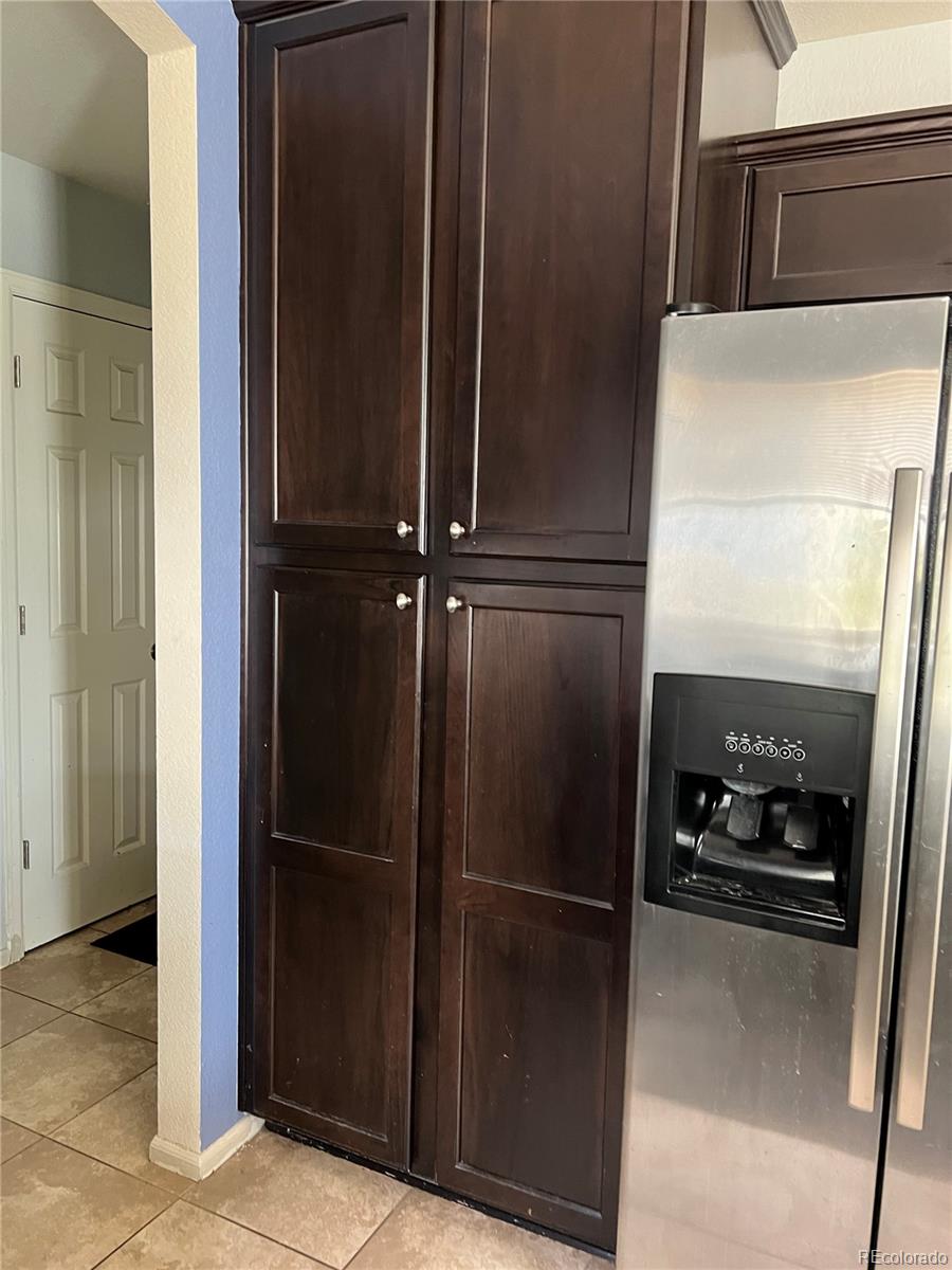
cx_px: 476
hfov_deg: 53.1
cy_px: 635
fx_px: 953
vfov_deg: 67.3
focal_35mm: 26
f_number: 1.5
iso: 250
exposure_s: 1/60
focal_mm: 5.7
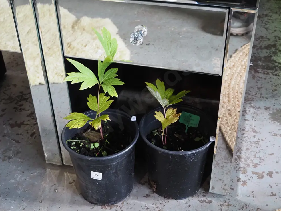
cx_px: 138
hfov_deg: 38.2
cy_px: 102
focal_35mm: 50
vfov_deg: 29.1
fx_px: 406
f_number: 5.6
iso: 2500
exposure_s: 1/50
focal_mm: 24
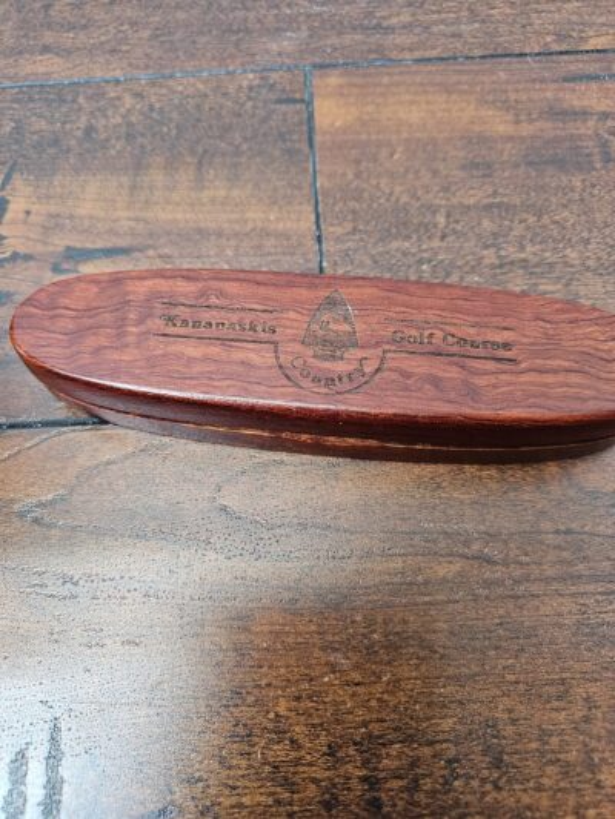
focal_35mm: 23
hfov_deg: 58.9
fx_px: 545
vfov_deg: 73.9
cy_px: 410
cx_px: 308
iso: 500
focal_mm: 6.3
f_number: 1.7
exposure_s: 1/60
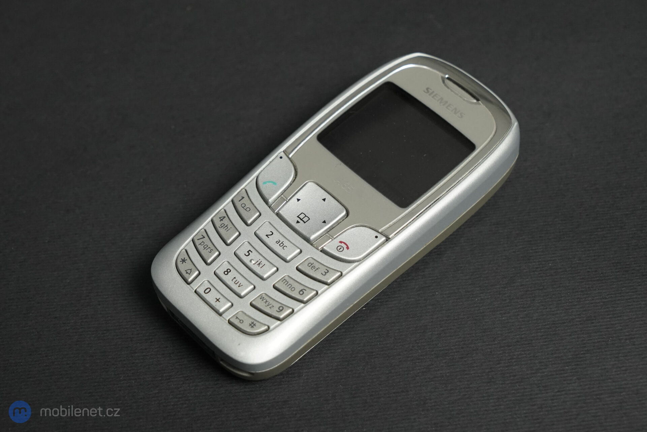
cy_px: 216
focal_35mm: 56
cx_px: 324
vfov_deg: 24.2
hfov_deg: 35.6
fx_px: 1006
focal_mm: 56
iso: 3200
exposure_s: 1/160
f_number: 9
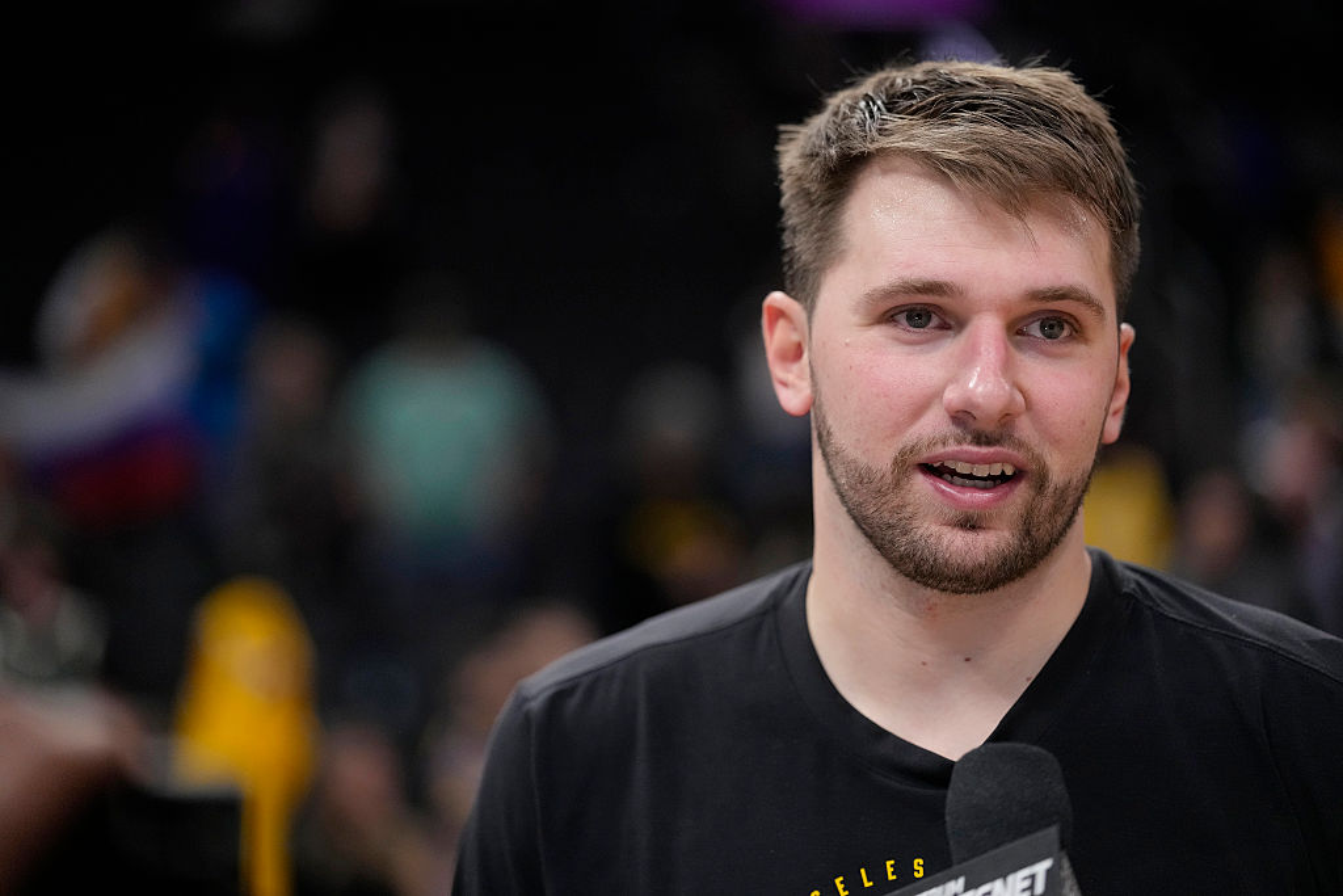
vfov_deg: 14.6
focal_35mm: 94
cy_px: 448
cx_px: 672
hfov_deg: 21.7
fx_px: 3507
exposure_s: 1/4000
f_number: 2
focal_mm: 94
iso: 3200
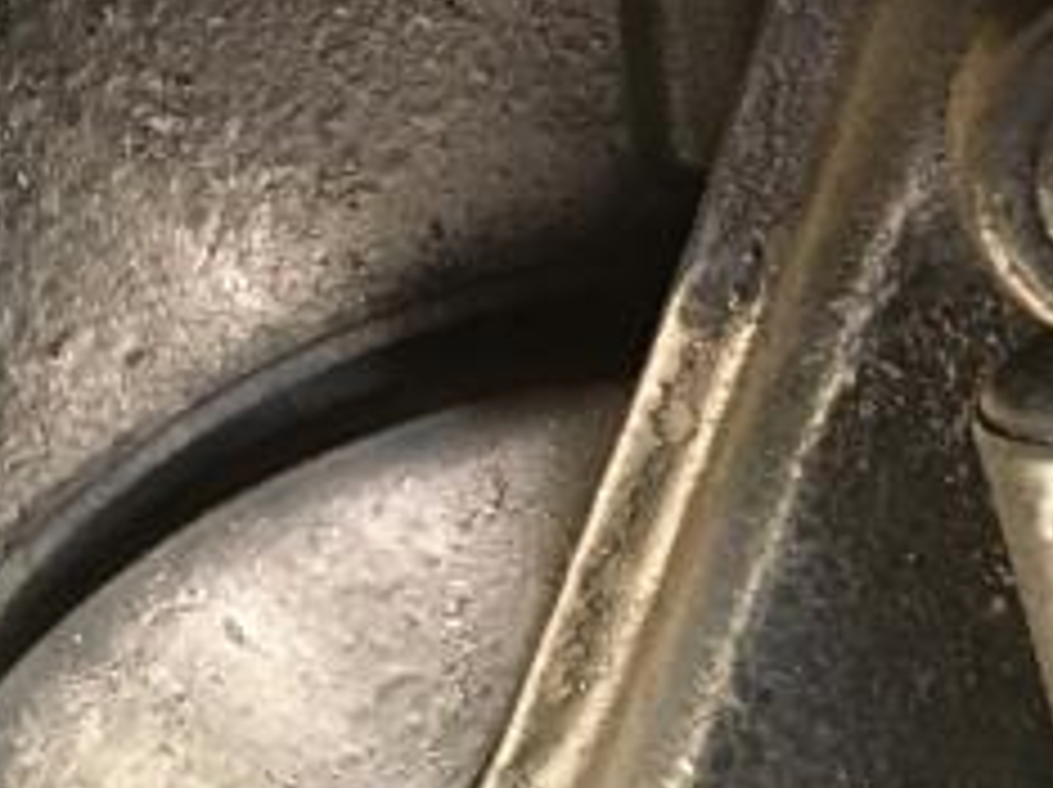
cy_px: 18
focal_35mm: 93
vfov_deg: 15.6
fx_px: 2826
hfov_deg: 21.1
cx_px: 542
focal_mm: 4.15
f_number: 2.2
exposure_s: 1/15
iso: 250
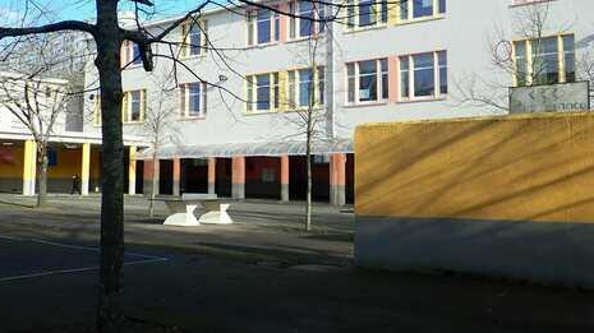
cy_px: 105
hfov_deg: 48.4
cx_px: 298
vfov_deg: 28.1
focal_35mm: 42
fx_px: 661
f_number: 3.2
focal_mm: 5.87
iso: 100
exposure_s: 1/800
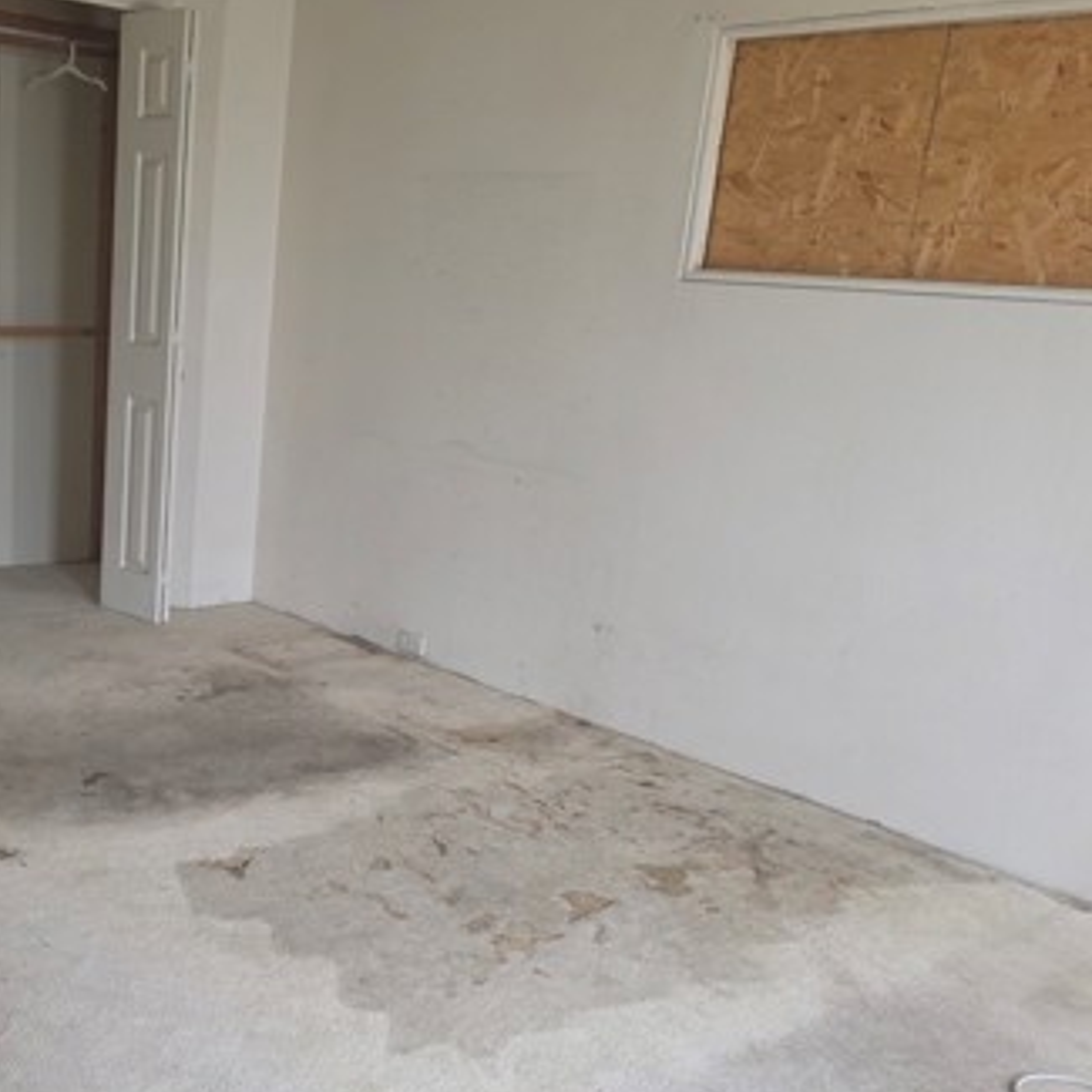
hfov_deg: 39.8
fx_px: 1428
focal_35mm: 40
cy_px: 655
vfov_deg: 41.7
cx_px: 188
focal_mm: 6.3
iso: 100
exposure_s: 1/180
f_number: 1.7
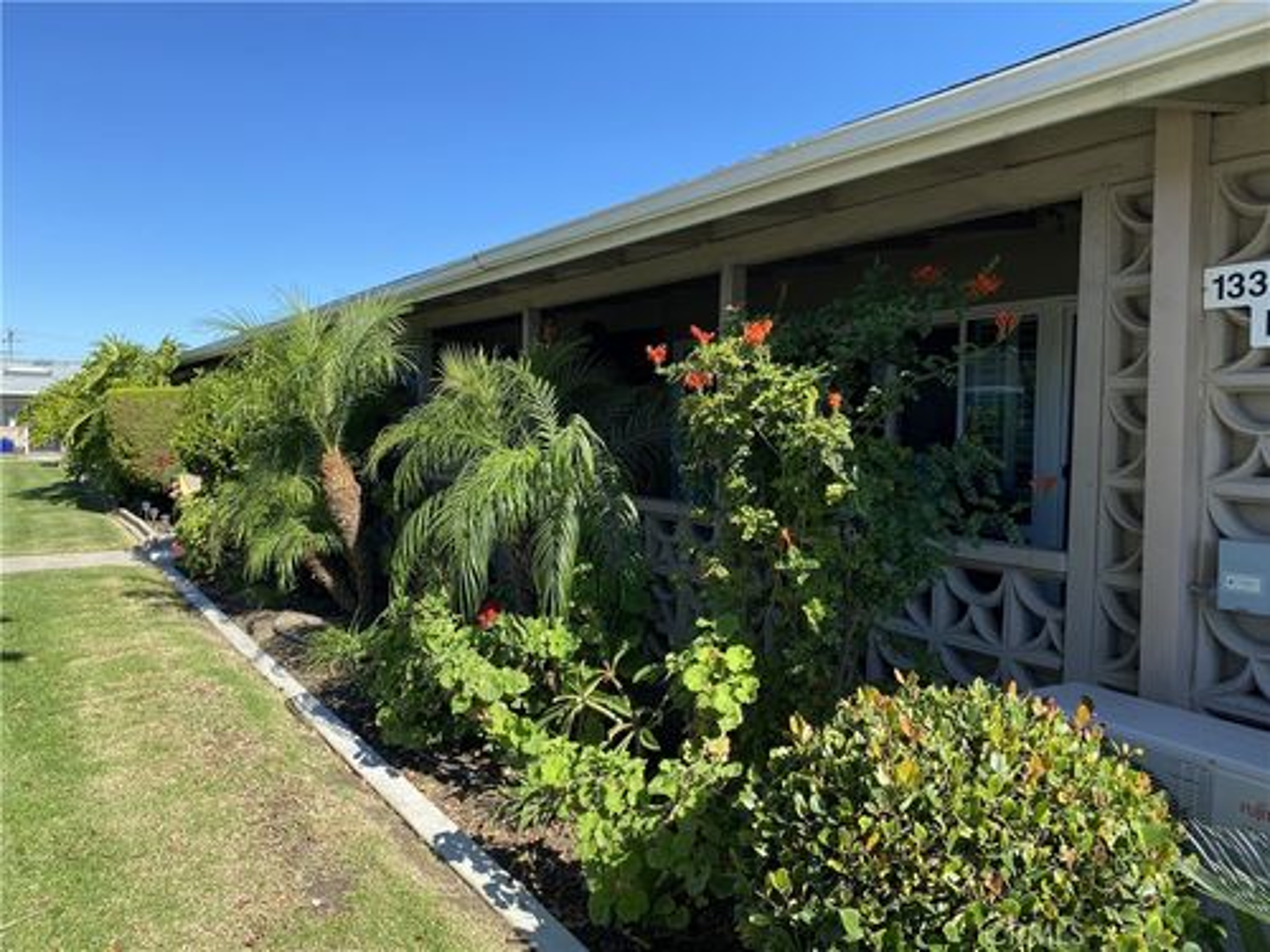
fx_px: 954
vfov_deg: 53.1
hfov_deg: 67.3
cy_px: 476
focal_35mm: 26
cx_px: 635
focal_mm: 4.25
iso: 32
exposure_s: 1/1362
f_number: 1.8
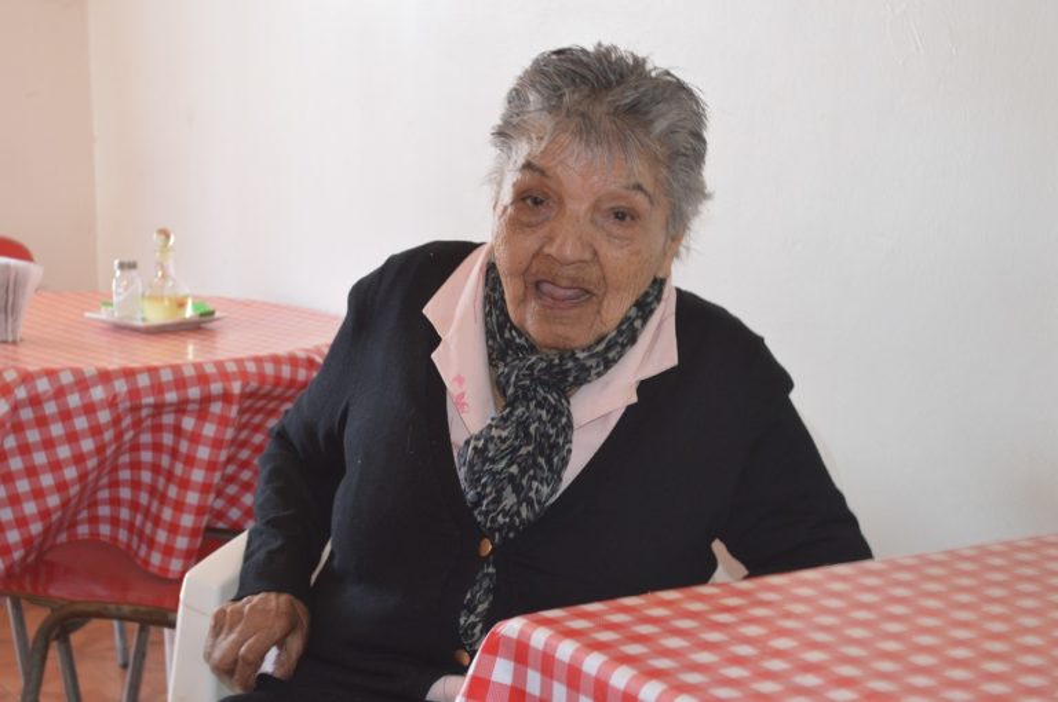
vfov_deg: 22.6
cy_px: 351
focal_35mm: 60
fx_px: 1761
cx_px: 529
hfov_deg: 33.4
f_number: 5.3
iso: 800
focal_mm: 40
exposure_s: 1/30
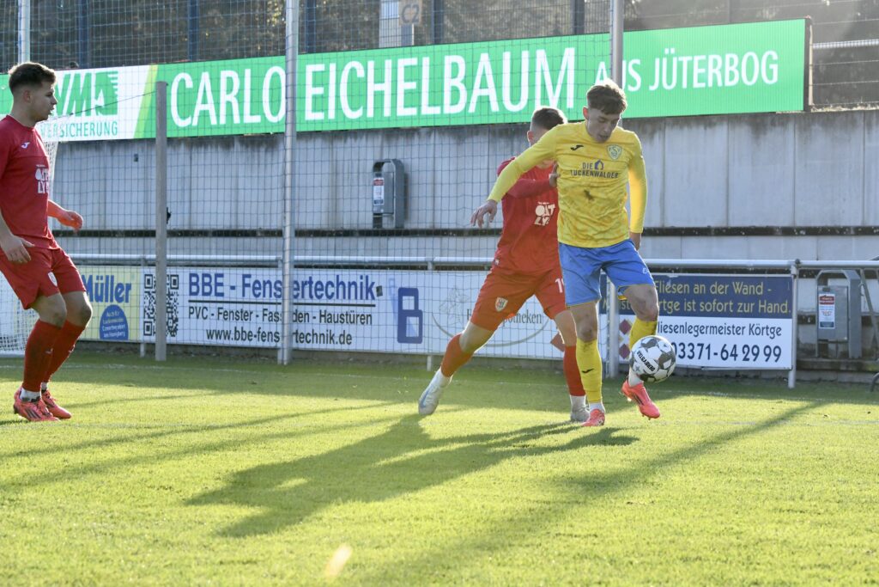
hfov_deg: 17.1
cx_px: 440
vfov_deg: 11.4
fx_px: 2930
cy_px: 294
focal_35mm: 120
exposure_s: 1/1600
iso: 4000
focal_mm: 120
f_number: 10
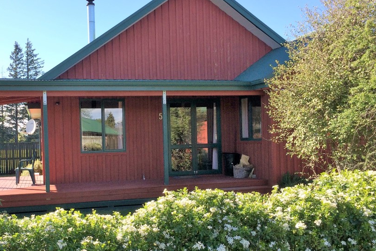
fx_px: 397
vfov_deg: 35.0
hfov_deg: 50.3
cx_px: 145
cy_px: 139
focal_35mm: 38
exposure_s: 1/805
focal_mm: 4.15
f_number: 2.2
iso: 32
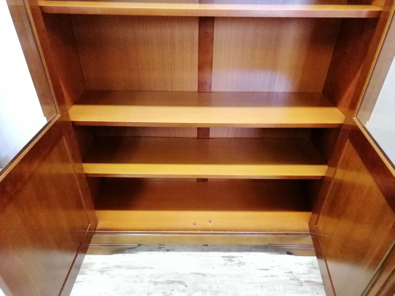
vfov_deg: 56.8
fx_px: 274
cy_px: 148
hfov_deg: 71.6
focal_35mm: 24
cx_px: 198
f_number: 2.2
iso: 320
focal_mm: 2.38
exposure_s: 1/25
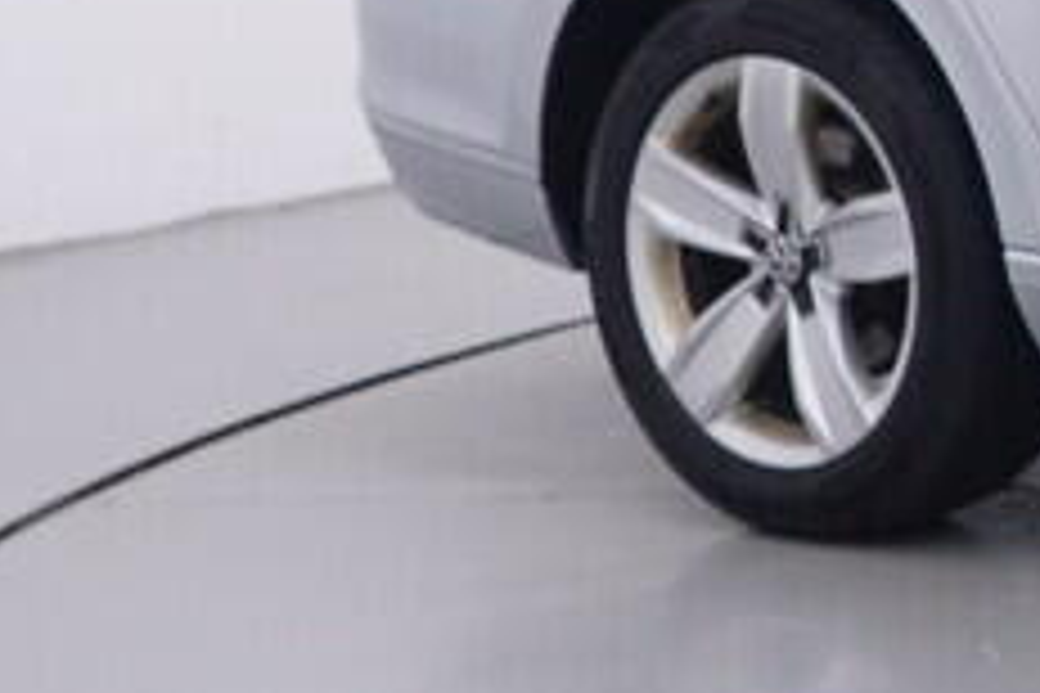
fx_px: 4047
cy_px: -63
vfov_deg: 9.7
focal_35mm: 140
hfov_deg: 12.6
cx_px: 2152
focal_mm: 15
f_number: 5
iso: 200
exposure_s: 1/80
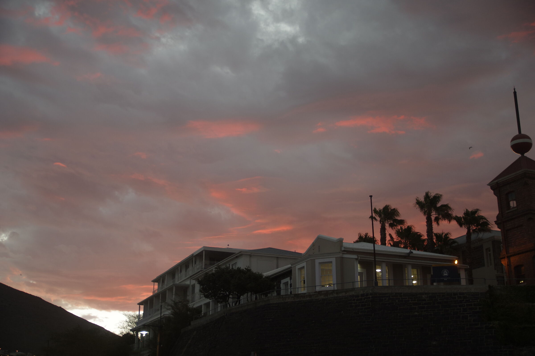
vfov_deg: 29.2
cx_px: 268
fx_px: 683
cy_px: 178
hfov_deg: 42.8
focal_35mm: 46
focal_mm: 31
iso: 400
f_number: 2.8
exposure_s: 1/125
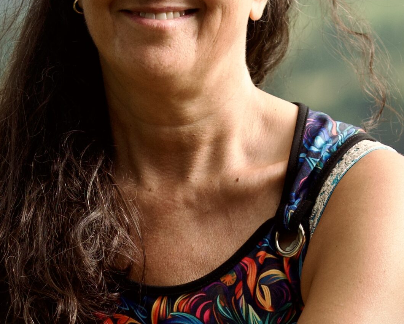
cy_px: 27
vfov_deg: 8.1
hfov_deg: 10.2
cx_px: 171
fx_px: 2272
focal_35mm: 190
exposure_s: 1/800
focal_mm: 56
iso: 100
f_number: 1.8
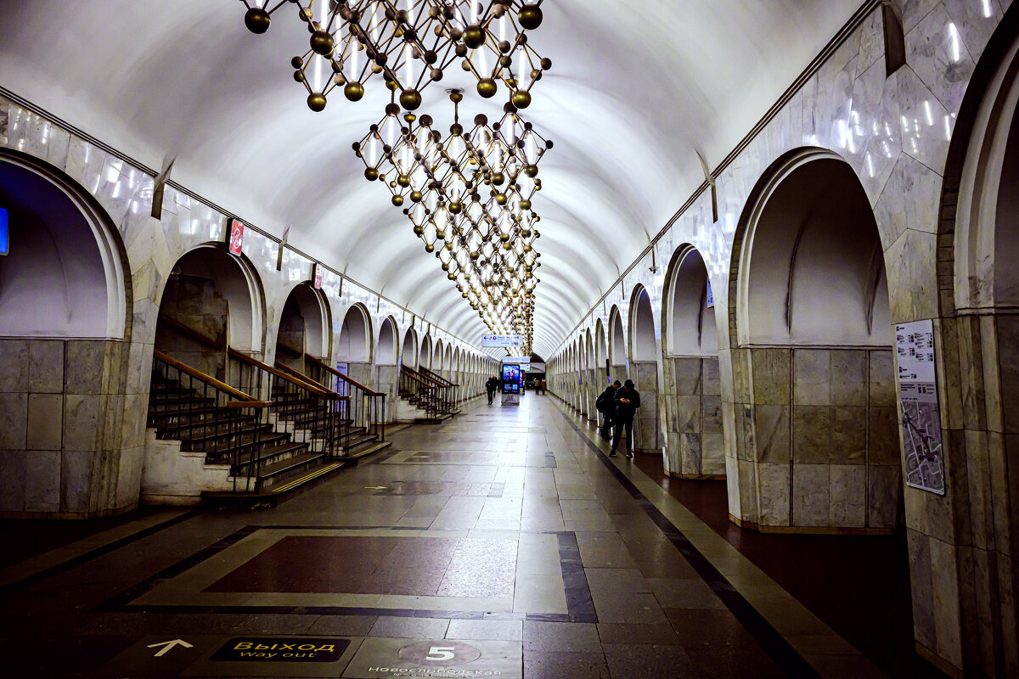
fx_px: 892
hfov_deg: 59.5
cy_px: 340
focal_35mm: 32
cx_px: 510
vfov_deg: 41.7
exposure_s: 1/250
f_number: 8
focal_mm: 31.5
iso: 1400
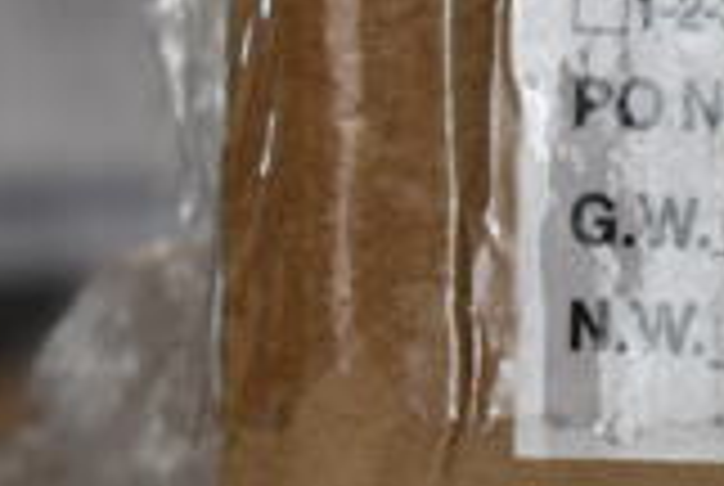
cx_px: 1223
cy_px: -252
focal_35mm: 273
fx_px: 5500
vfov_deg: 5.0
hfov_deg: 7.4
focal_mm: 48
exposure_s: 1/80
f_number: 5.3
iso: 500
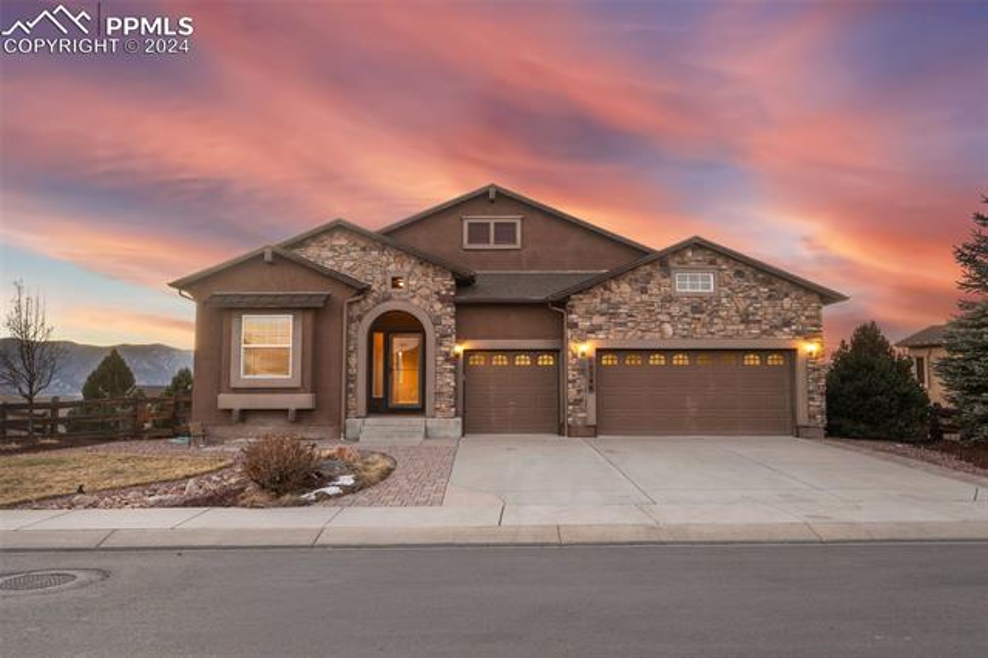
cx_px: 494
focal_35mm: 28
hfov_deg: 65.5
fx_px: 768
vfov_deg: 46.4
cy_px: 329
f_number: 6.7
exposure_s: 1/8
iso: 800
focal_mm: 28
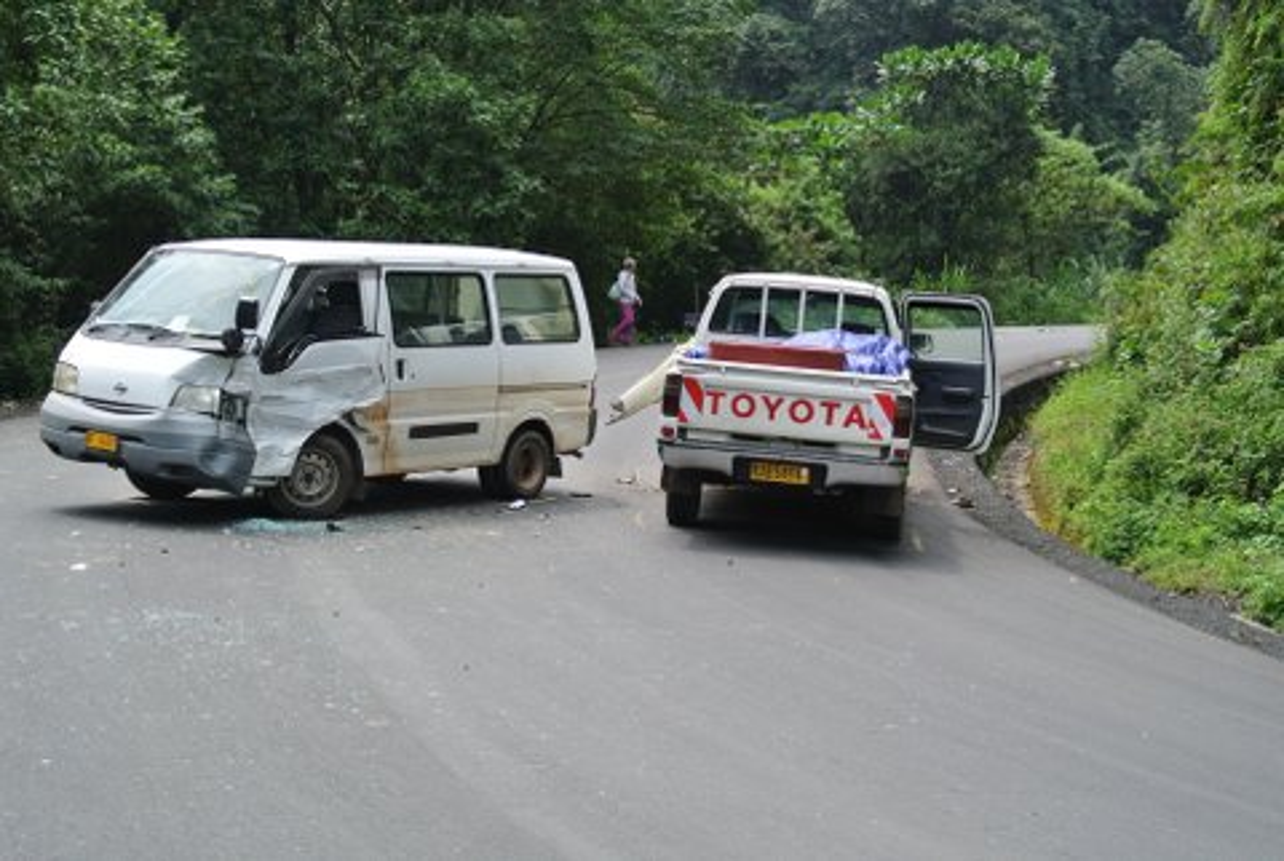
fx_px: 2180
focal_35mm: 61
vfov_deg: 22.4
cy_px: 430
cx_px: 642
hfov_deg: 32.8
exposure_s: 1/250
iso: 100
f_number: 5
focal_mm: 22.7
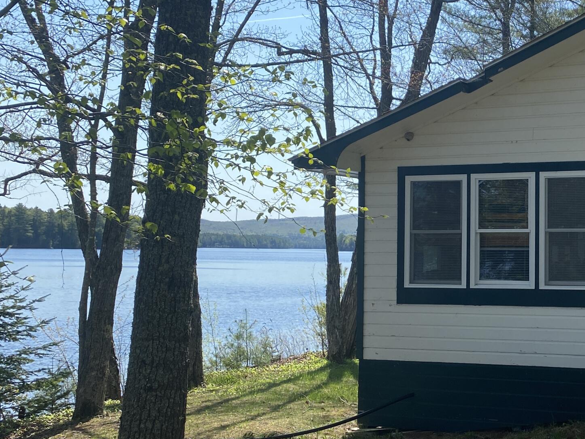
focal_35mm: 54
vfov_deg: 27.0
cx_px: 549
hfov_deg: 33.3
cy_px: 227
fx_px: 913
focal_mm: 4.25
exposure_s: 1/1898
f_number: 1.8
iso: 32
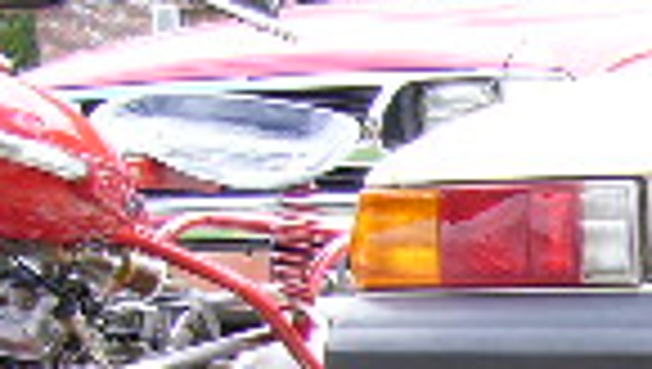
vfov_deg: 7.1
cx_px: 1088
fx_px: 2908
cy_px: 585
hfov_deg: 12.0
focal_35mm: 168
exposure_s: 1/160
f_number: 2.8
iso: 80
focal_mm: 5.8
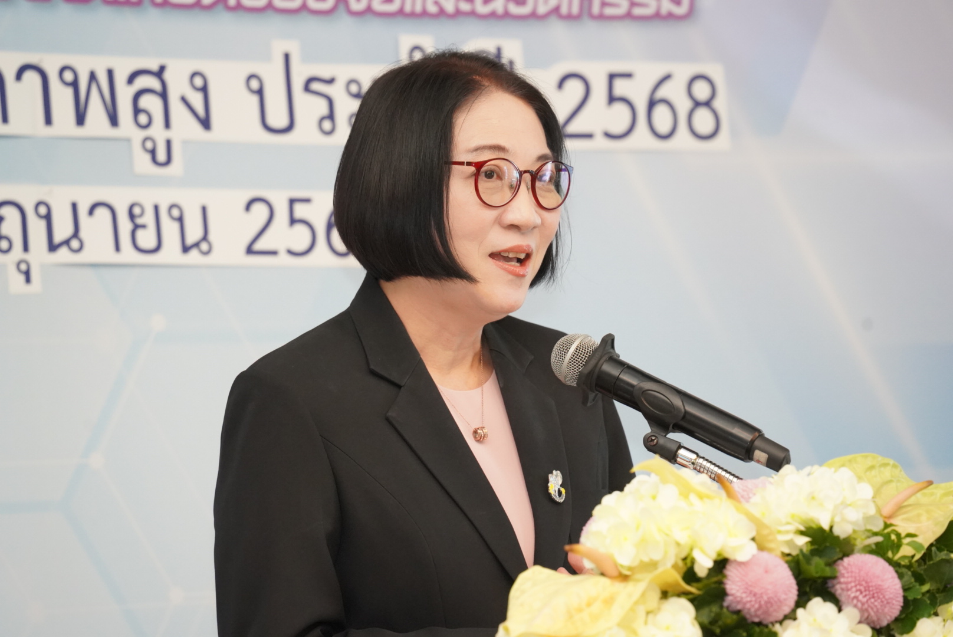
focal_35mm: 200
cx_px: 476
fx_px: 5298
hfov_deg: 10.3
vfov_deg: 6.9
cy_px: 318
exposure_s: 1/125
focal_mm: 200
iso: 8000
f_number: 5.6
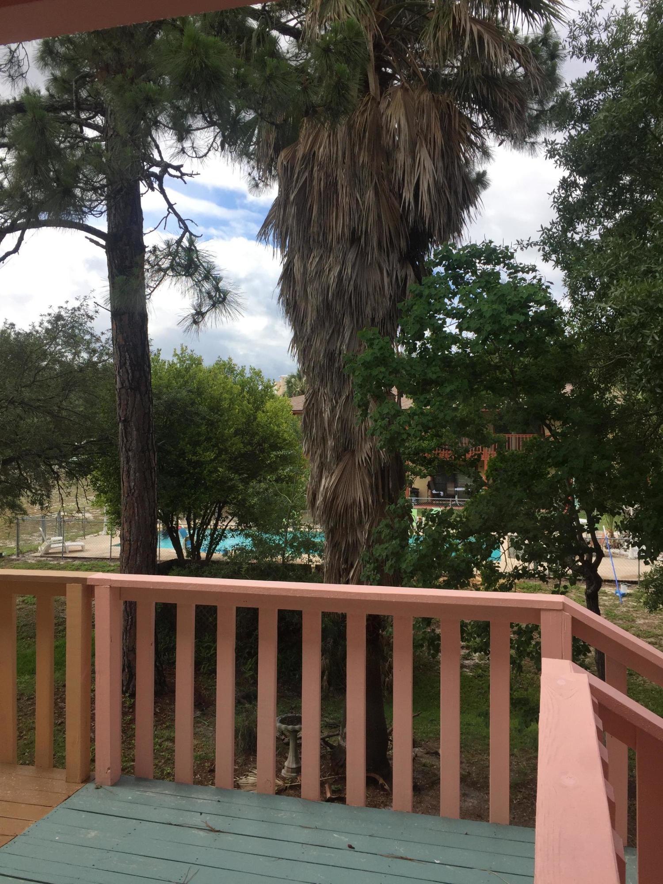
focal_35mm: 29
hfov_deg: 48.2
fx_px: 741
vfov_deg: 61.7
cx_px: 332
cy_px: 442
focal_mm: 4.15
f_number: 2.2
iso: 32
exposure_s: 1/964
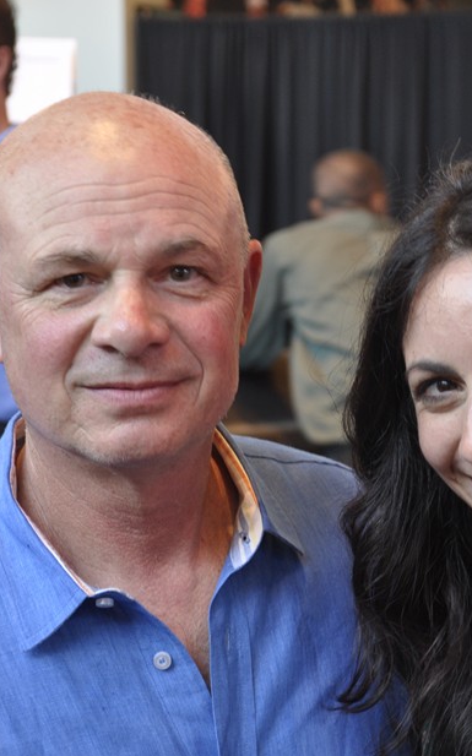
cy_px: 404
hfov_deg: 12.6
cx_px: 311
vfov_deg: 20.0
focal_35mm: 104
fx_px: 2143
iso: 400
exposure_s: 1/13
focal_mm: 42
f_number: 4.8
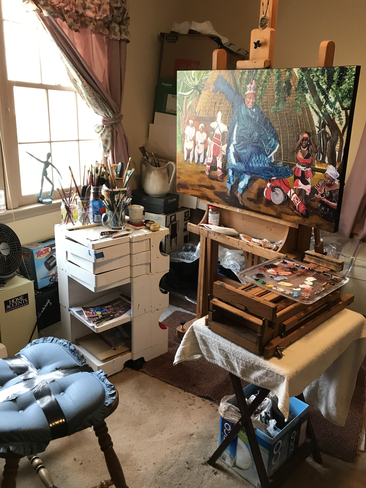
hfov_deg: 49.7
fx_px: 395
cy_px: 244
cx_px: 183
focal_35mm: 28
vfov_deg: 63.4
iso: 40
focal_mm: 3.99
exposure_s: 1/15
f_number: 1.8
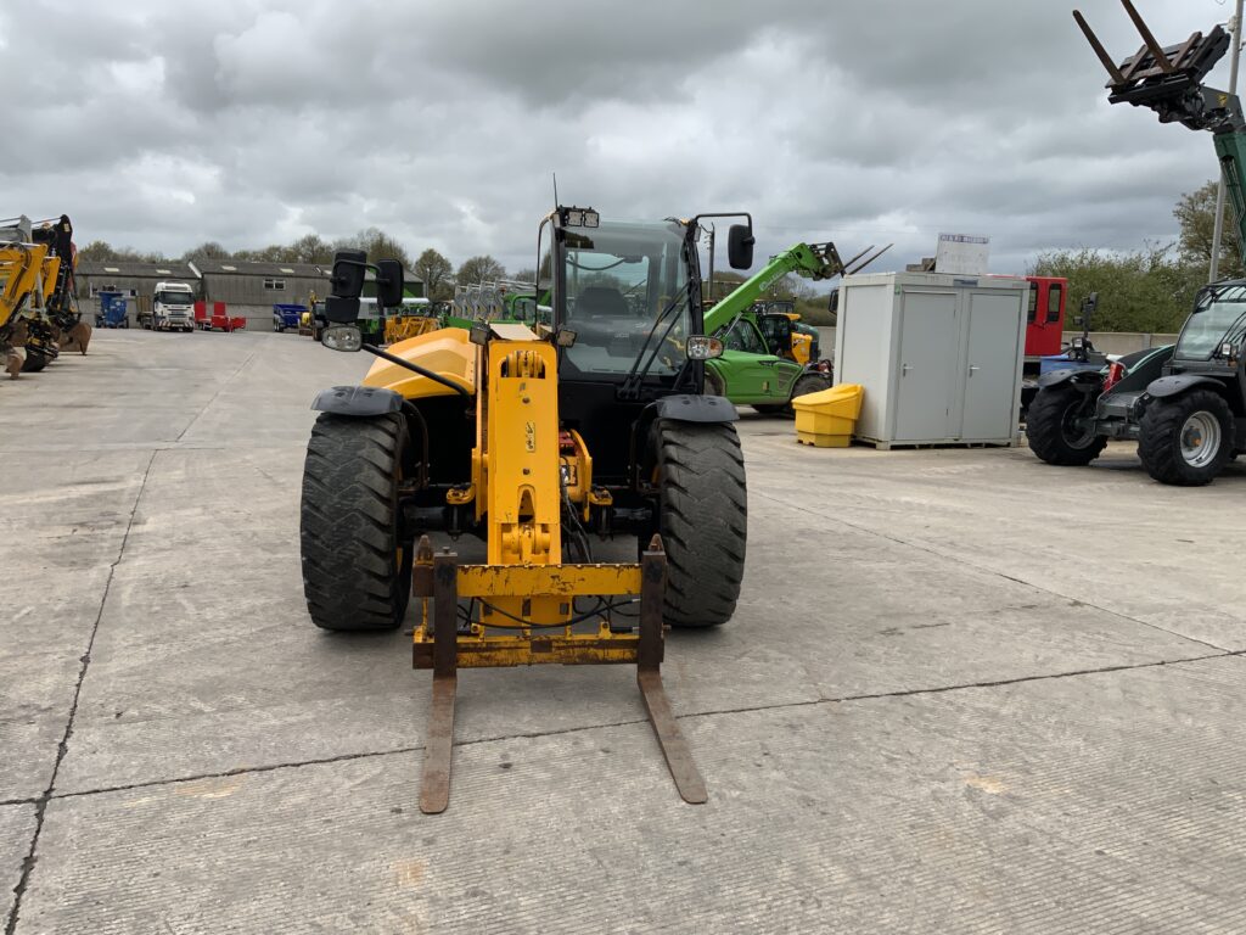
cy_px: 468
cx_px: 623
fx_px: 1044
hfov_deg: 61.7
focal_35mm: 29
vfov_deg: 48.2
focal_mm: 3
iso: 16
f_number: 1.8
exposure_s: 1/1412
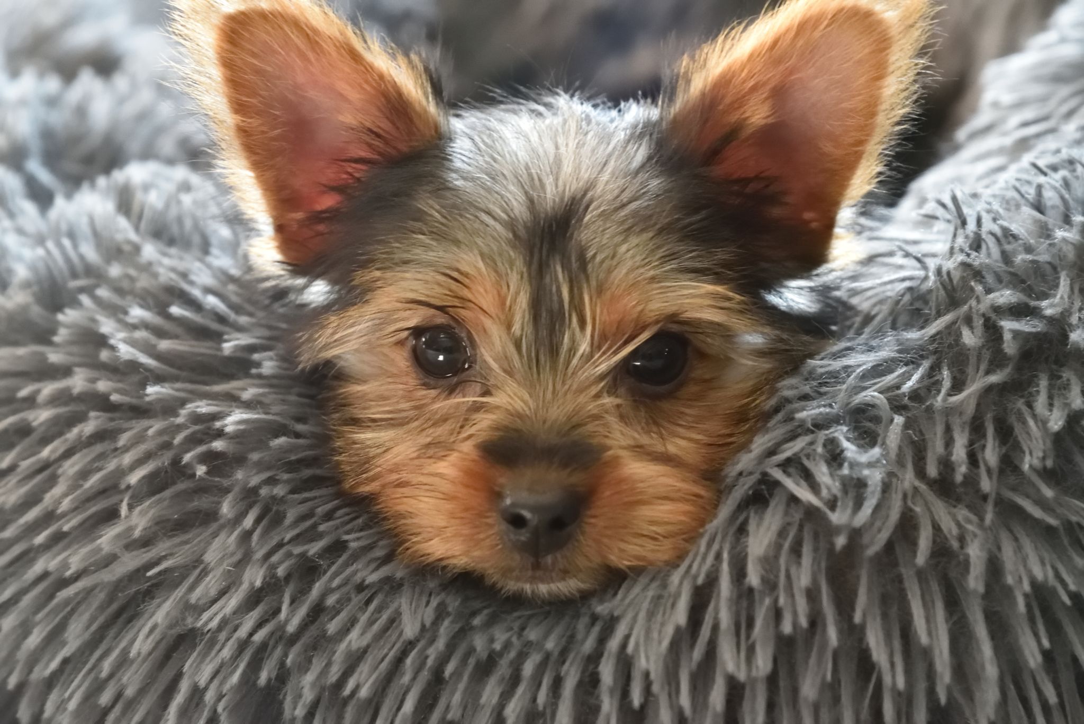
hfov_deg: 17.1
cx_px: 542
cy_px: 362
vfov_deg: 11.4
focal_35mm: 120
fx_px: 3614
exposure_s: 1/100
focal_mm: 120
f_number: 7.1
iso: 12800
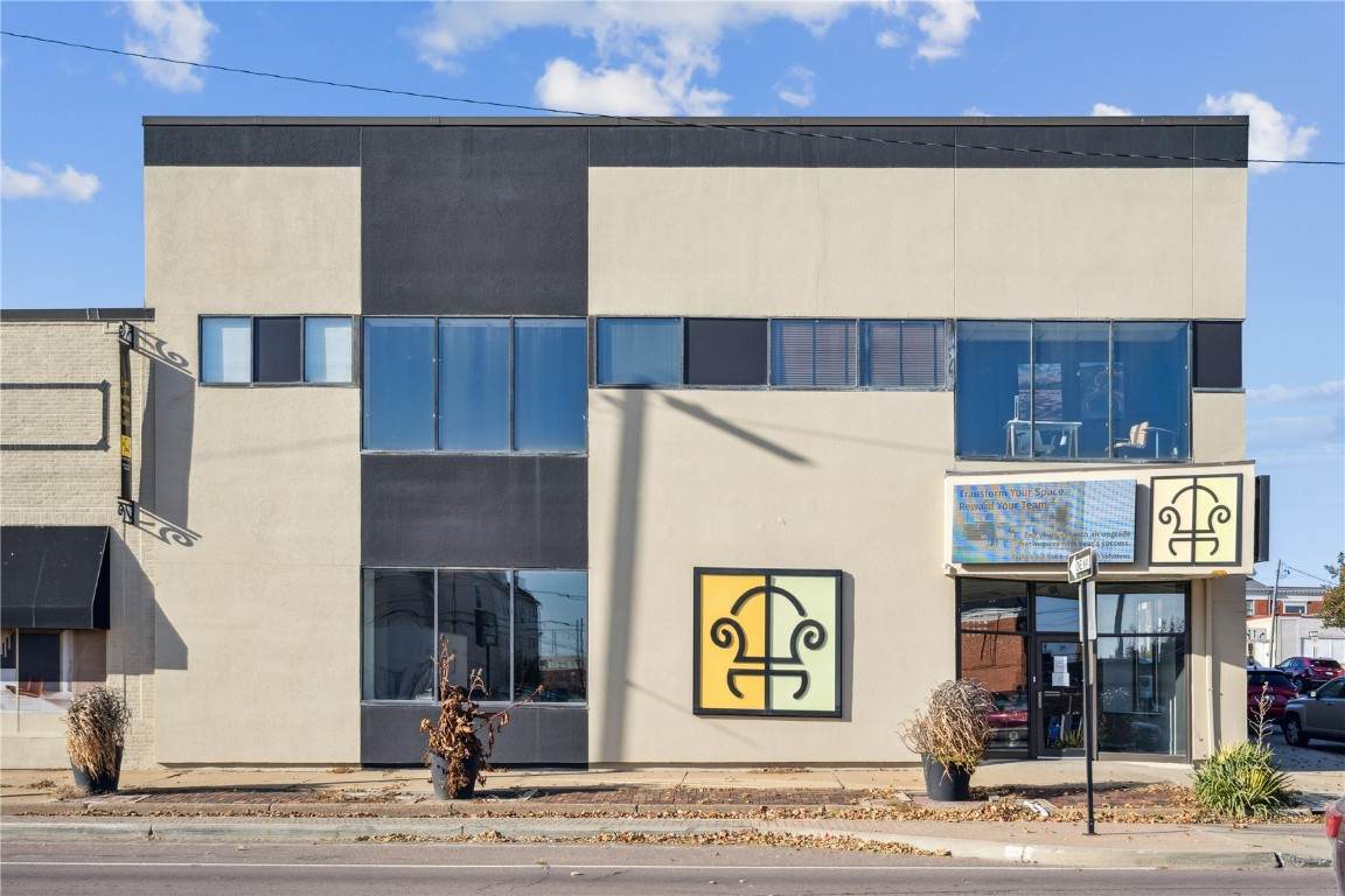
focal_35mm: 35
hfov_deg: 54.4
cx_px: 672
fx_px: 1308
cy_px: 448
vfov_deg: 37.9
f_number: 10
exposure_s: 1/640
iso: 400
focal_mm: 35
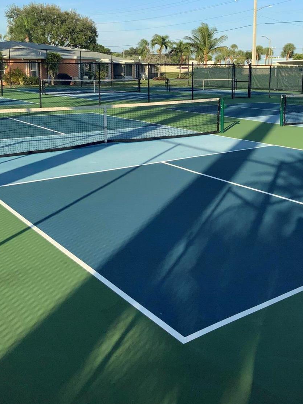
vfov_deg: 46.2
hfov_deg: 35.8
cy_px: 142
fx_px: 467
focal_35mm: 40
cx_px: 183
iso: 16
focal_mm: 3
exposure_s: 1/1342
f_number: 1.8
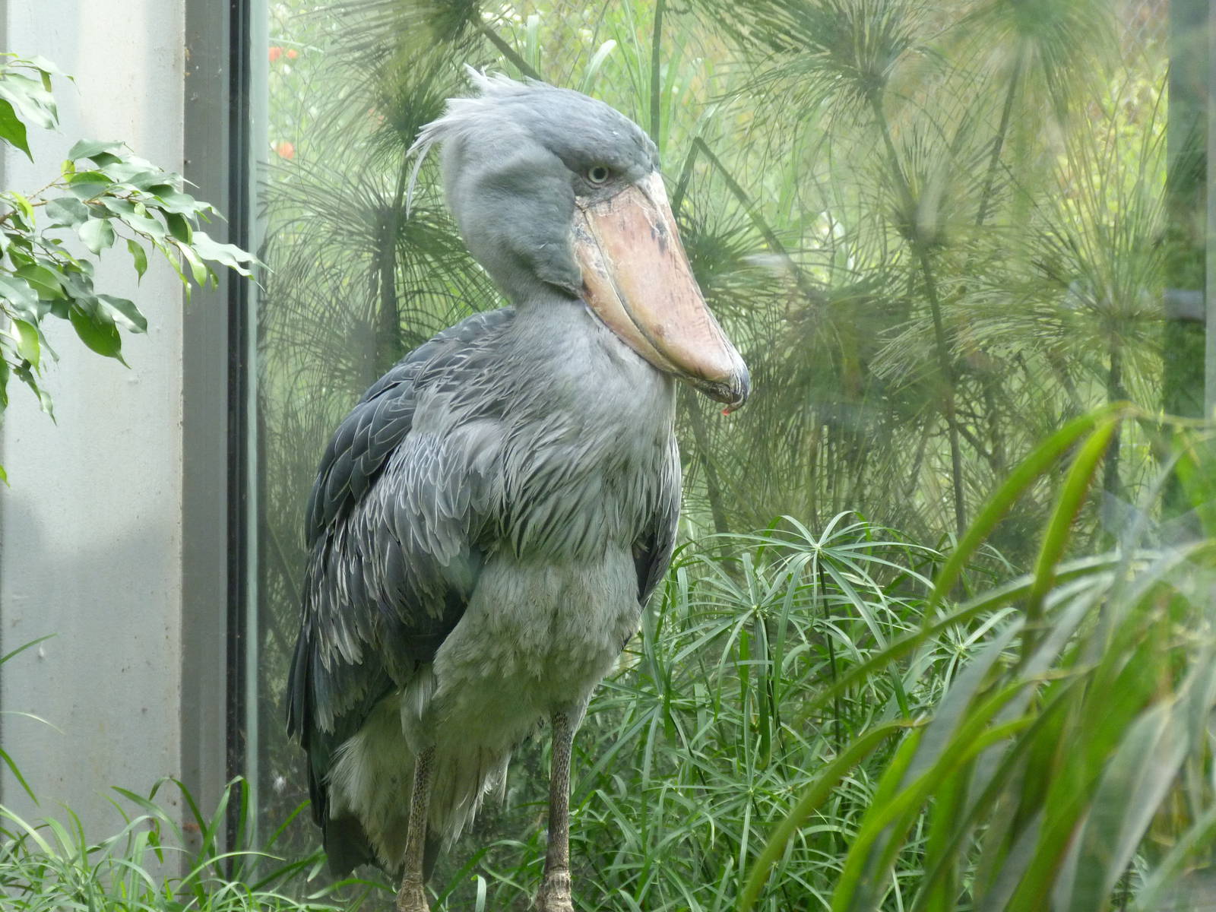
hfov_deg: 8.2
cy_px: 456
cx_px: 608
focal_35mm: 241
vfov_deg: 6.2
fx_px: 8466
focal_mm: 43.5
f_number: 3.9
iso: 250
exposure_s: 1/160
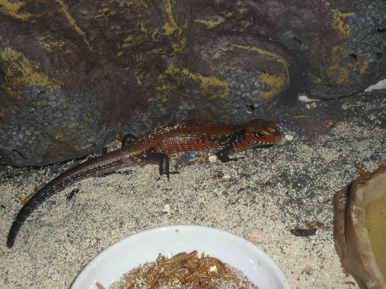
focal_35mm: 59
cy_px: 144
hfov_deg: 32.7
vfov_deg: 24.8
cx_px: 193
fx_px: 658
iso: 100
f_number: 3.9
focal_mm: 9.7
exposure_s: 1/30
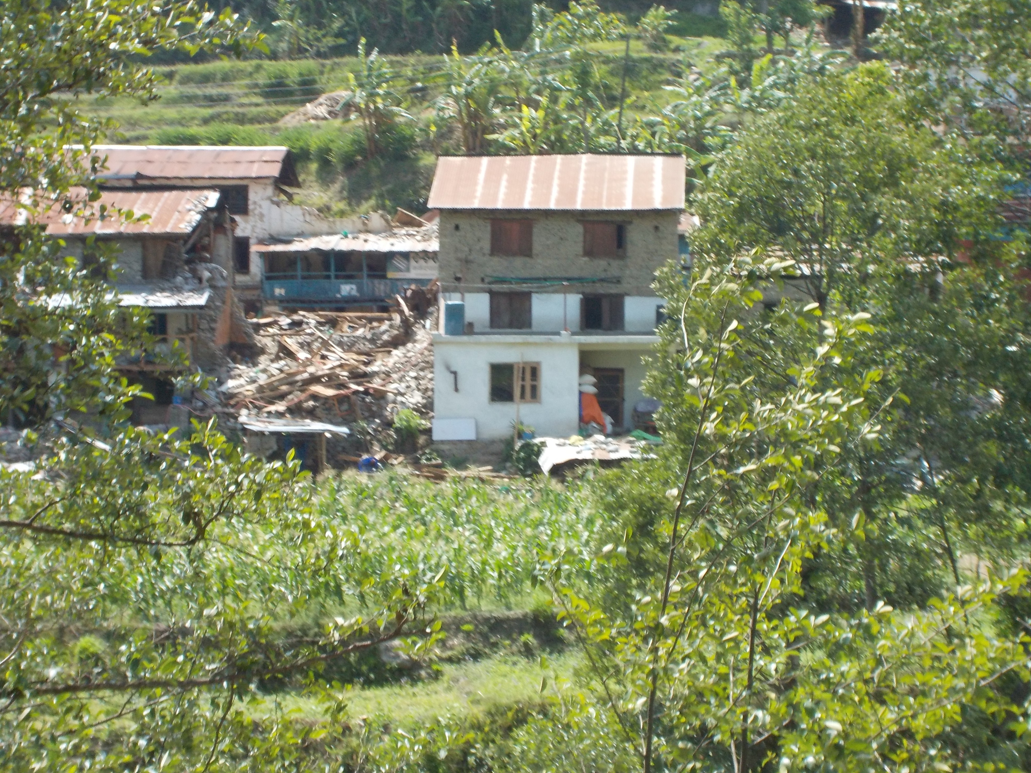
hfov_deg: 21.8
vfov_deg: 16.4
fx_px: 2681
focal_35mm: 90
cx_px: 516
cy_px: 386
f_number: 5.9
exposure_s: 1/250
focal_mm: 12.3
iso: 180
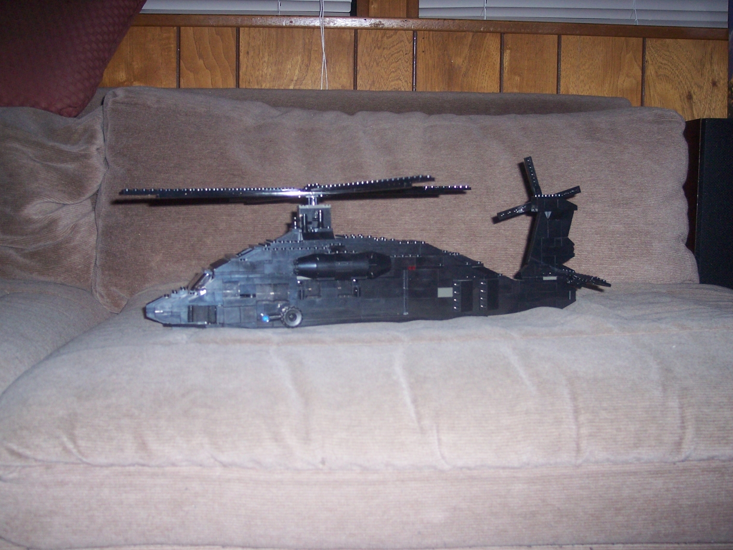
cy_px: 277
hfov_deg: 45.8
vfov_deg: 35.1
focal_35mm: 41
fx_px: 868
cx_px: 363
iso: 140
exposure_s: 1/60
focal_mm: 8
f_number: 2.8
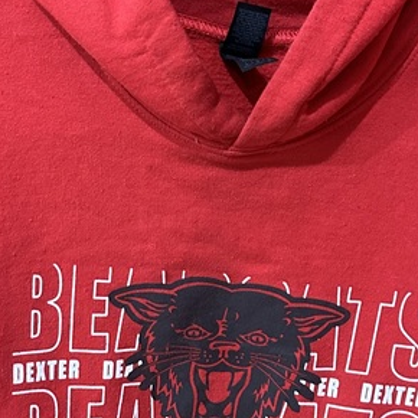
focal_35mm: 75
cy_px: 259
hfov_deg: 23.1
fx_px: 1025
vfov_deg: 23.0
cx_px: 216
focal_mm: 6.86
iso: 400
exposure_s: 1/60
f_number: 1.78
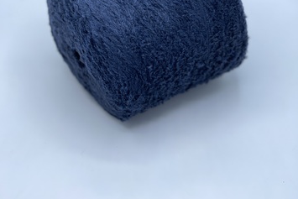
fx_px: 745
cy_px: 17
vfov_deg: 15.0
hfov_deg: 22.6
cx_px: 148
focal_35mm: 90
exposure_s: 1/121
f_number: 2.2
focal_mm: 7.5
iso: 25
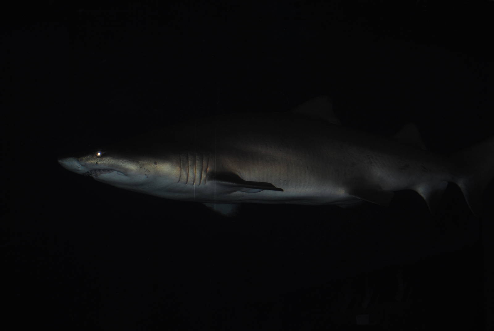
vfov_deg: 13.1
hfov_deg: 19.4
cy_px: 166
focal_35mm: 105
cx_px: 247
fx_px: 1443
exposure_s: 1/60
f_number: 4.5
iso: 200
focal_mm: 70
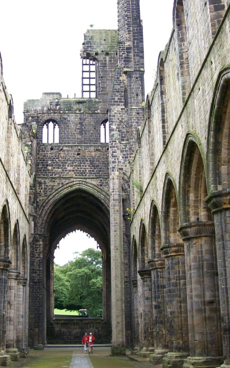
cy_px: 182
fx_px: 532
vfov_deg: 38.2
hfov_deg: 24.3
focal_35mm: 53
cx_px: 83
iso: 80
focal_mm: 6
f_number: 2.7
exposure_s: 1/190
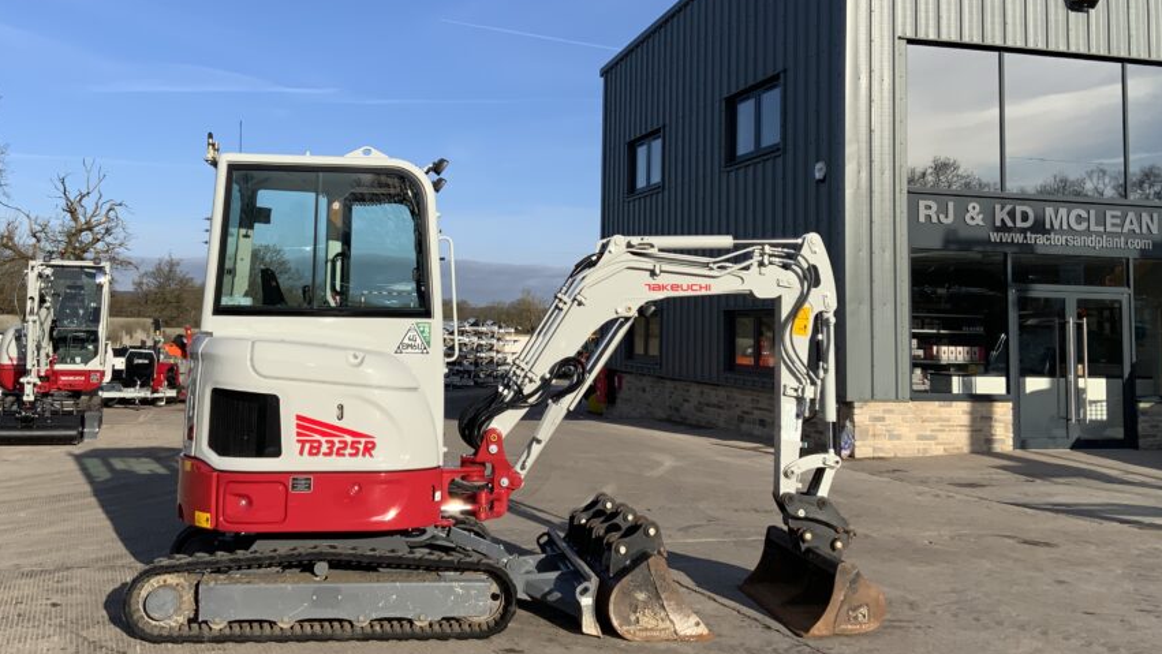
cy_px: 221
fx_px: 1171
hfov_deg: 52.7
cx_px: 541
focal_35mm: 38
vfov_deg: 31.0
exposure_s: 1/2320
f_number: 1.8
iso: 20
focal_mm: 3
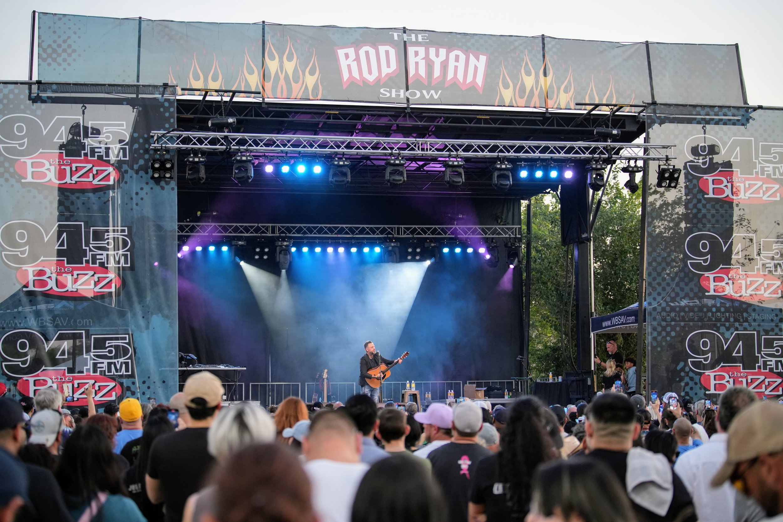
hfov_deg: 28.8
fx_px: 1522
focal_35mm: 70
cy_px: 261
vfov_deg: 19.5
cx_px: 392
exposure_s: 1/400
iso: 1600
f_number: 2.8
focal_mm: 70
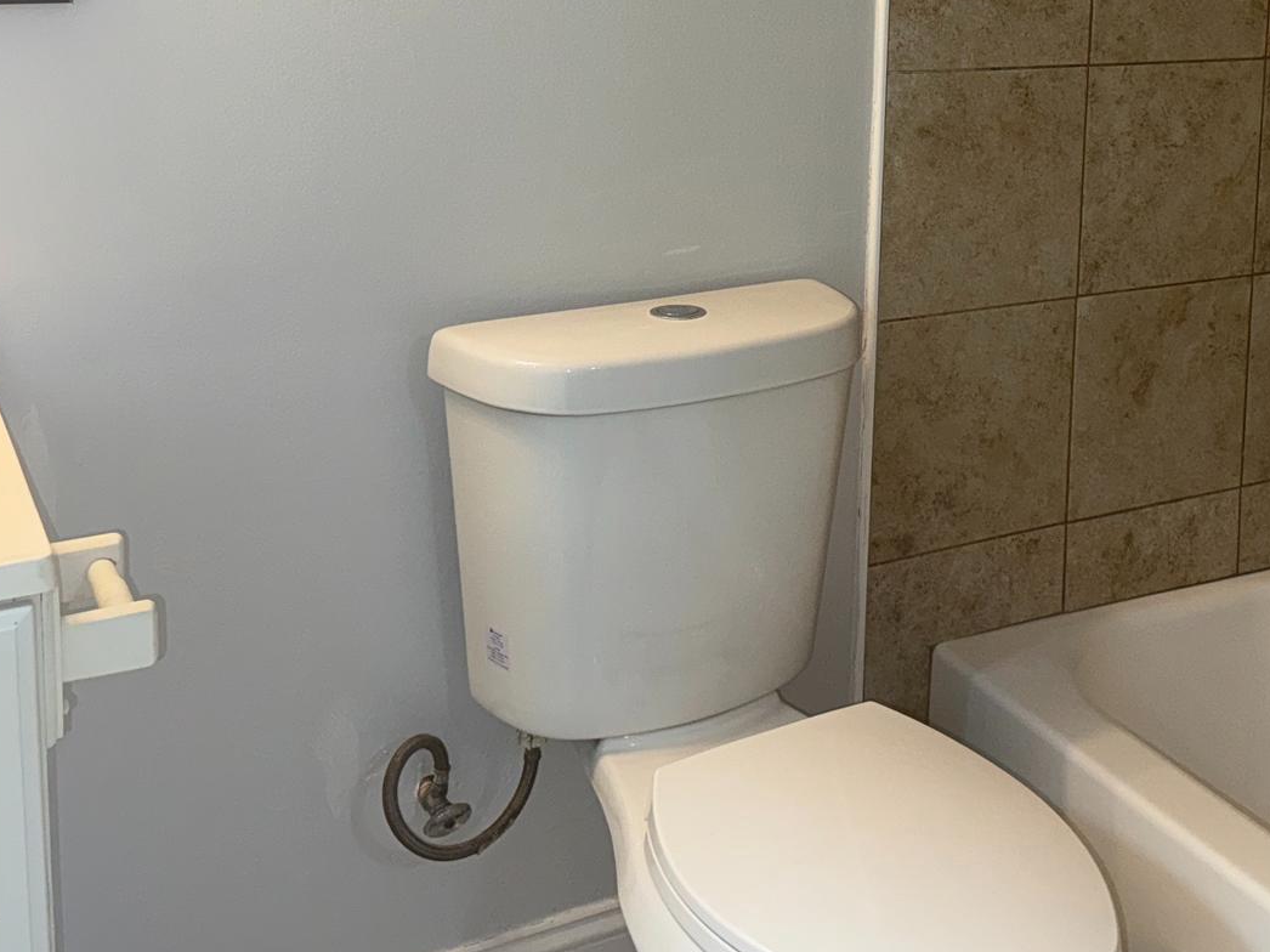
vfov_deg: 29.5
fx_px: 1724
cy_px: 87
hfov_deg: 39.5
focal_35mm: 47
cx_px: 934
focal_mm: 6.76
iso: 125
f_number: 1.78
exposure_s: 1/120
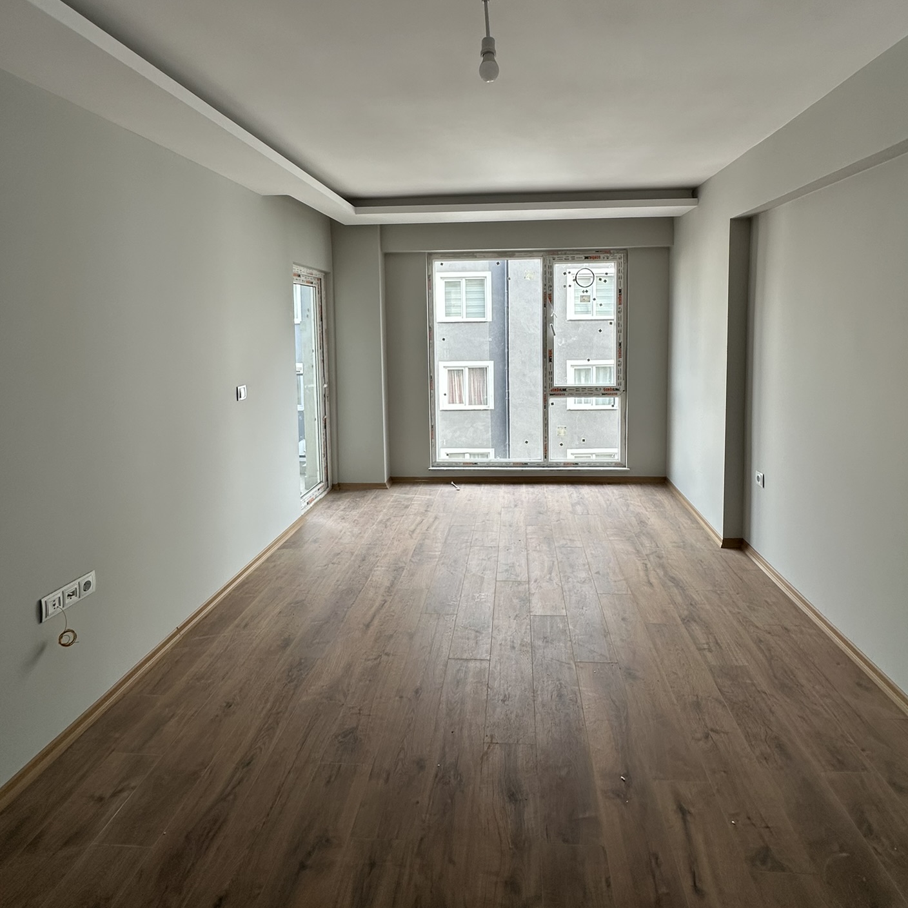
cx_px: 485
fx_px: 534
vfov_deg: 79.7
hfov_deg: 80.6
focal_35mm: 18
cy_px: 359
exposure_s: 1/124
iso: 40
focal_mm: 2.22
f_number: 2.2
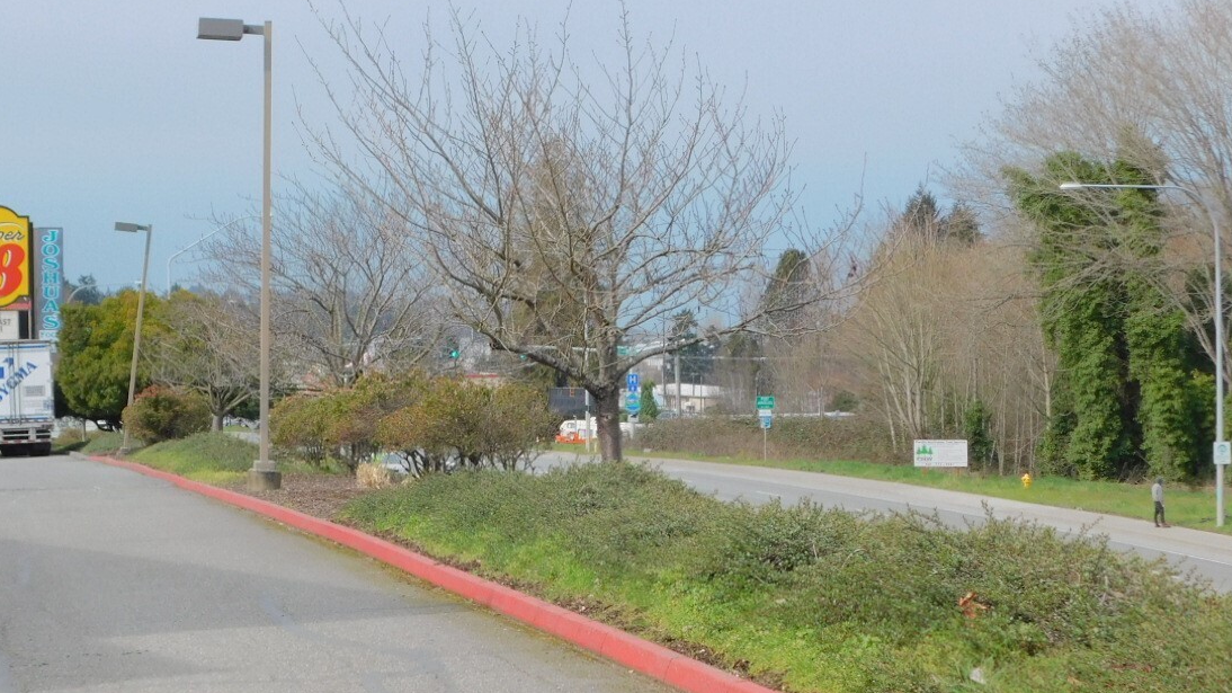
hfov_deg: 22.6
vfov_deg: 12.9
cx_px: 391
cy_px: 328
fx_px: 3070
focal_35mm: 94
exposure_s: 1/640
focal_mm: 10.4
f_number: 4
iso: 125
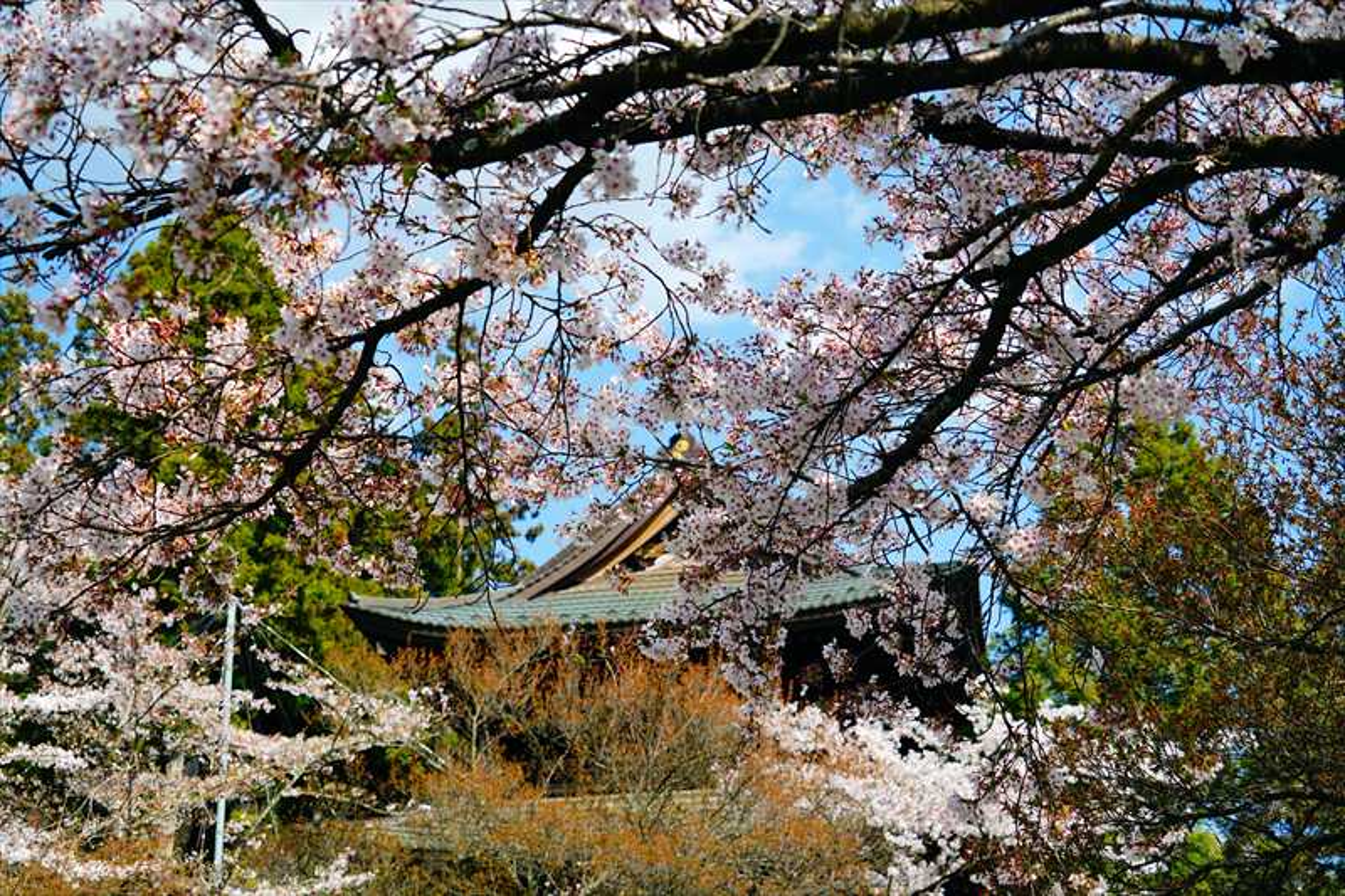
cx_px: 672
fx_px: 2017
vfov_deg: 25.0
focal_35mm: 54
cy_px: 448
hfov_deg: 36.9
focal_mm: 54
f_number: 5.6
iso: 50
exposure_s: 1/200
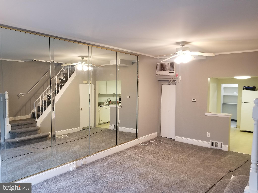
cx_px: 129
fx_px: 194
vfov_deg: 53.1
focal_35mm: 26
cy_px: 96
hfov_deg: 67.3
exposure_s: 1/30
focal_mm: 4.3
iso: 250
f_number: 1.7
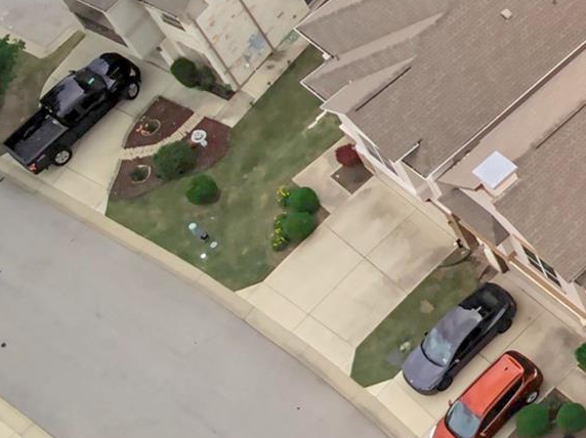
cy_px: 24
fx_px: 1455
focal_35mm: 86
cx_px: 978
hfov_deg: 18.8
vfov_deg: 16.8
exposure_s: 1/523
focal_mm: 4.5
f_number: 2.8
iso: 100
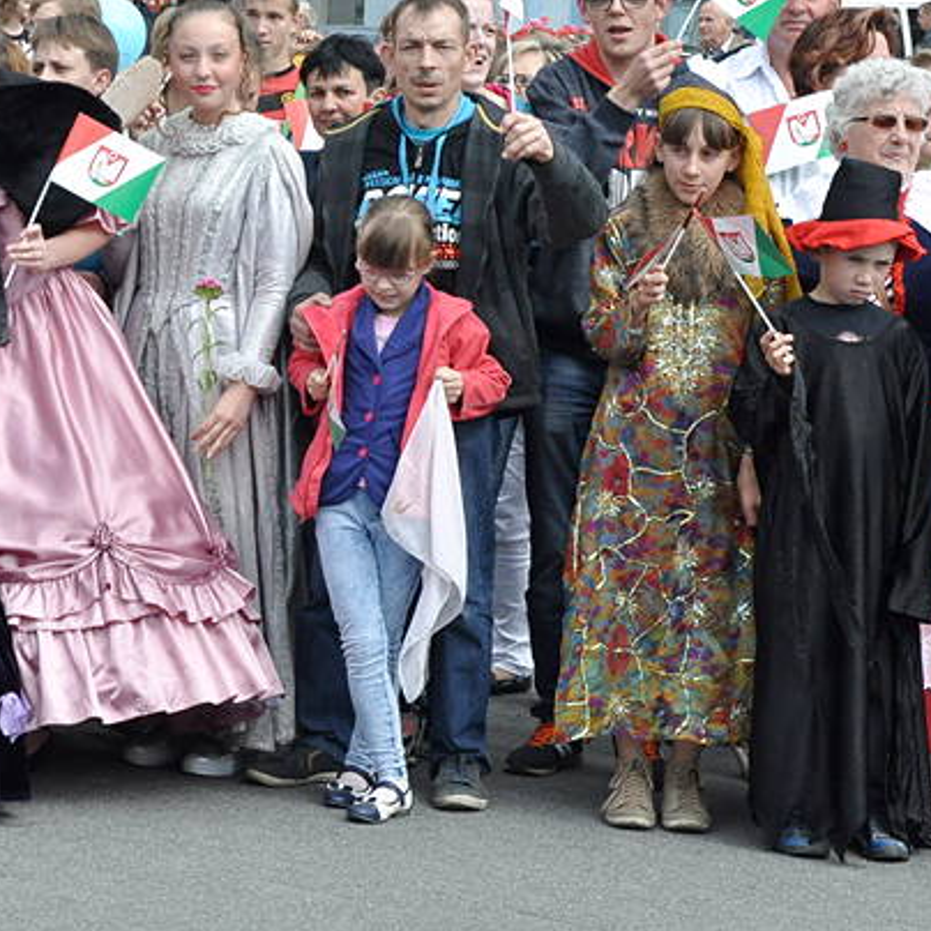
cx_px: 242
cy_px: 298
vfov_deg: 13.0
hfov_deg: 13.0
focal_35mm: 134
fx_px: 4077
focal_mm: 50
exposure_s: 1/800
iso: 1250
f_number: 11
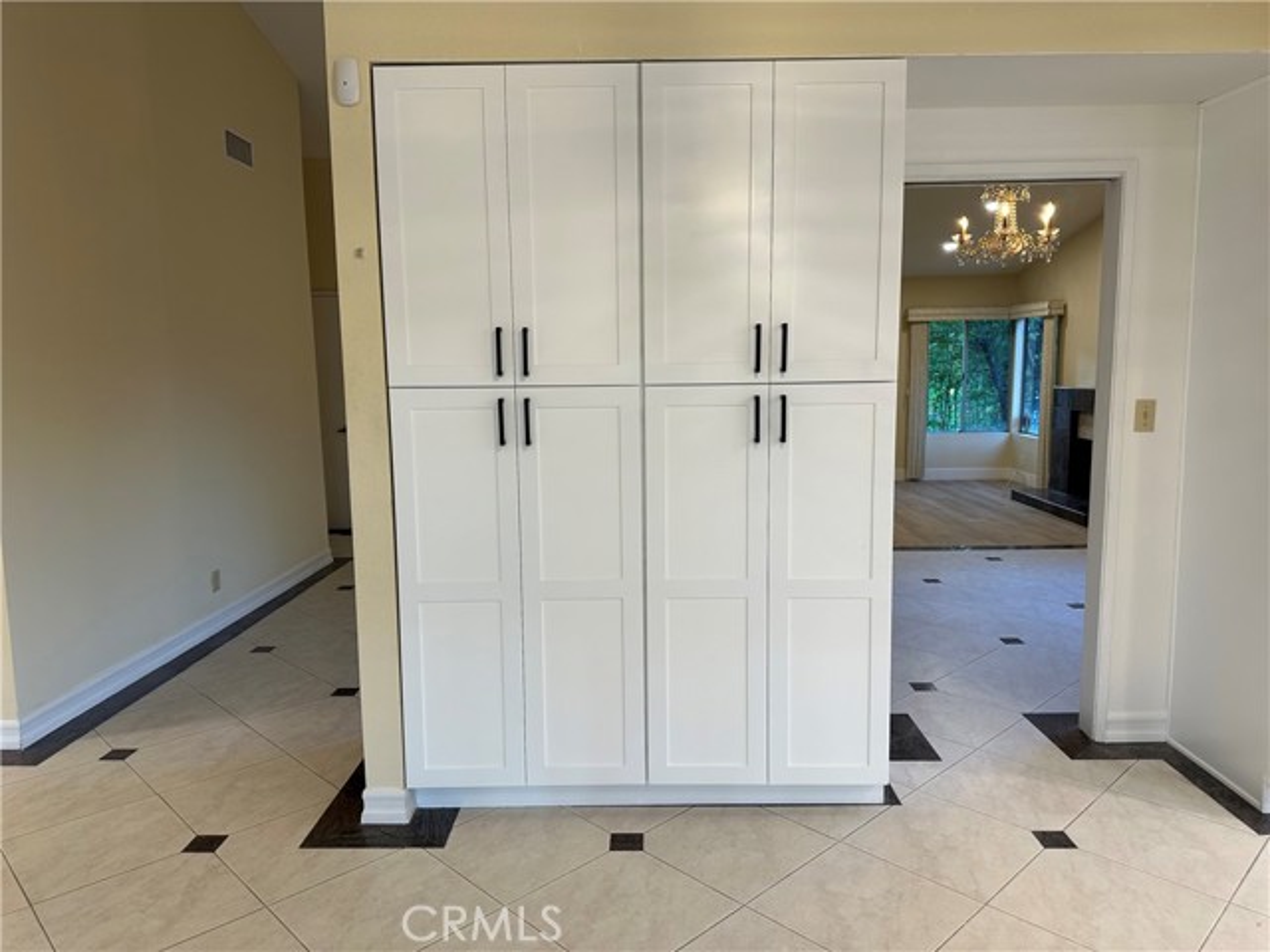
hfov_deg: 71.6
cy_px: 476
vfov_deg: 56.8
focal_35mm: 24
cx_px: 635
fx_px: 881
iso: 100
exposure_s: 1/120
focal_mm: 6.86
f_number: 1.78
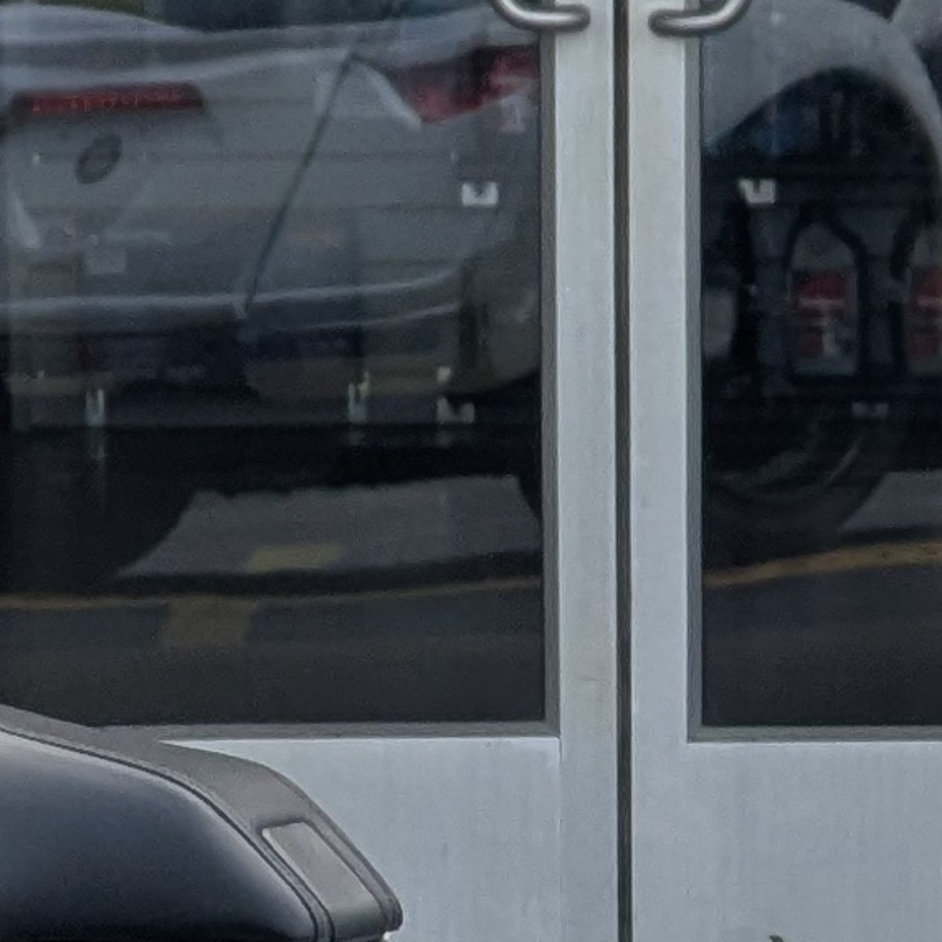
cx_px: 284
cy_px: 2082
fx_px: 20689
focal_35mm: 672
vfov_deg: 2.6
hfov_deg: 2.6
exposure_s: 1/485
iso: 32
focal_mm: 19
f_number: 3.5
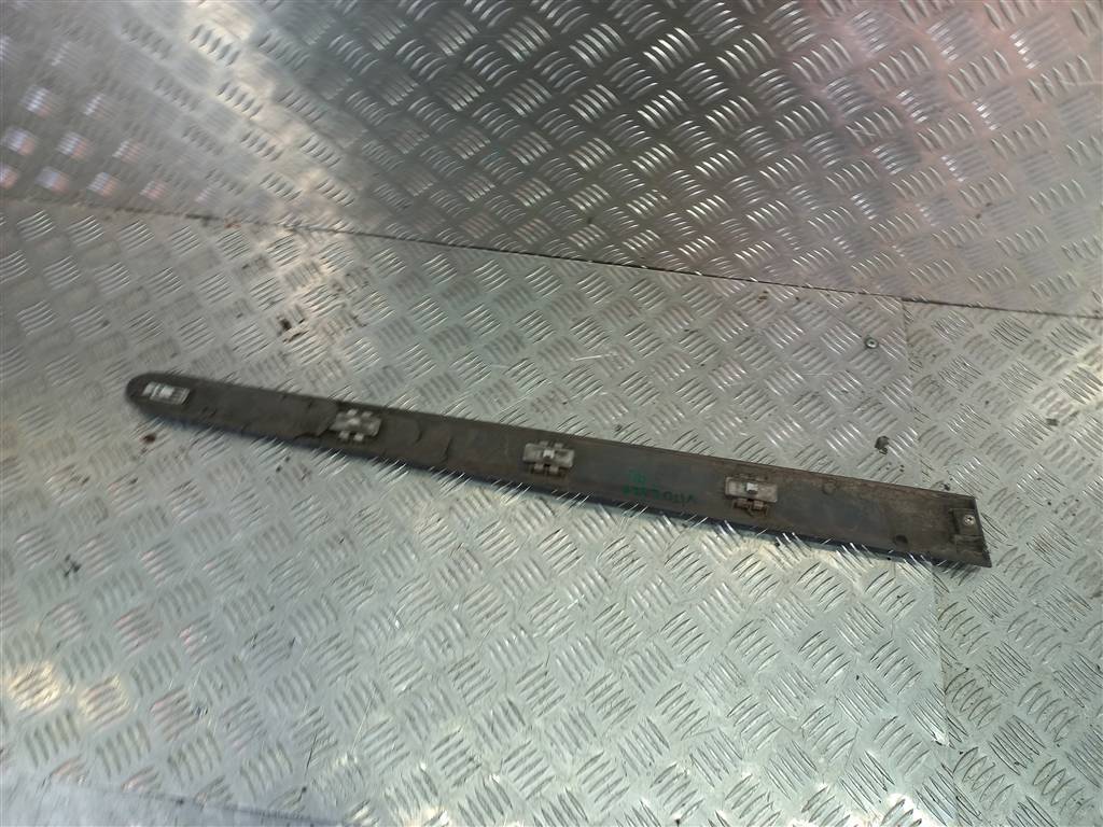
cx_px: 552
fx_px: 797
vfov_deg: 54.9
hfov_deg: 69.4
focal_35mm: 25
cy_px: 414
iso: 40
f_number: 1.8
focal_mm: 4.6
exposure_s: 1/50
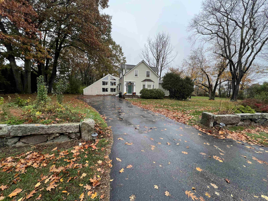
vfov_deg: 89.9
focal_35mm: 13
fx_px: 101
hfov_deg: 106.2
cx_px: 134
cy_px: 100
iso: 40
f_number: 1.8
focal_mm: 1.57
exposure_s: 1/99
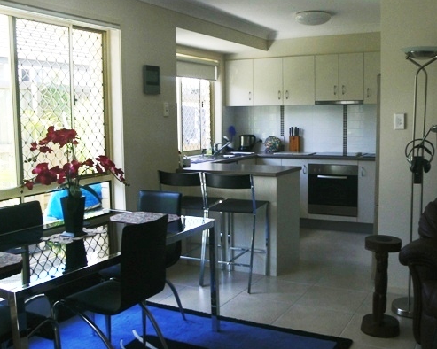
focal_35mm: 38
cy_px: 173
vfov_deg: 39.1
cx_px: 230
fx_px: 491
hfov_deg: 47.9
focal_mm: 6
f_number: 4
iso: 80
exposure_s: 1/60
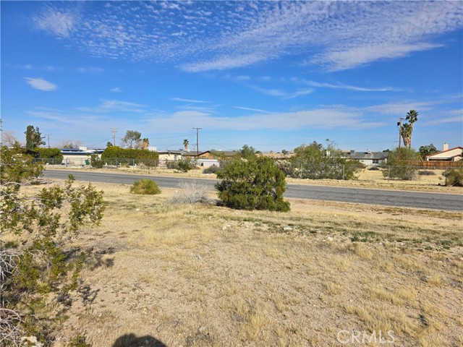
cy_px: 174
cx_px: 232
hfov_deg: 73.9
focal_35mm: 23
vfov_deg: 58.9
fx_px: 308
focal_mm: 6.3
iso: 12
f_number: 1.7
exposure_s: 1/1350
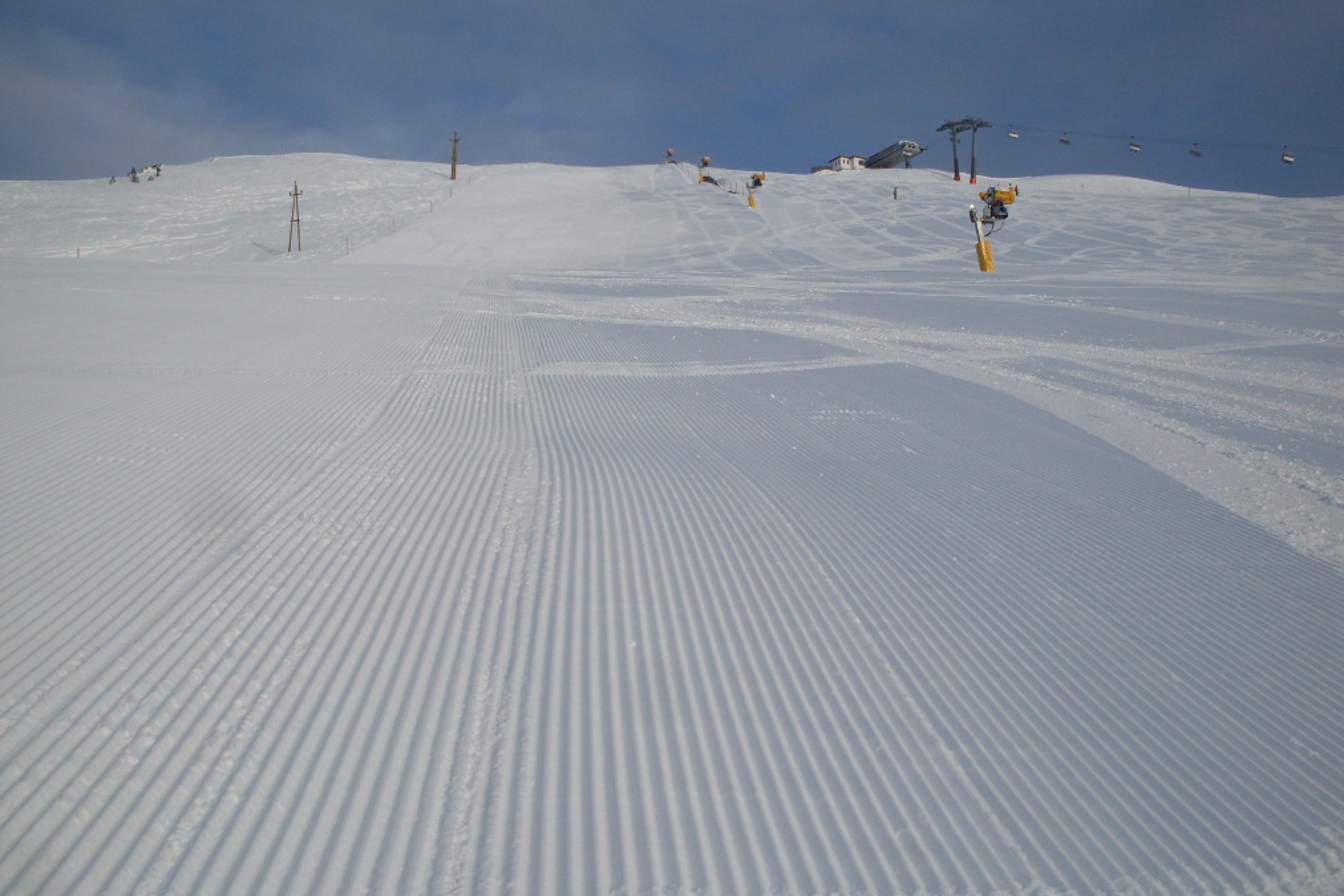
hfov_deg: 48.5
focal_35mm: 40
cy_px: 491
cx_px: 672
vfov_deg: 33.4
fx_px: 1493
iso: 80
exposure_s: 1/350
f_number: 8.4
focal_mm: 6.3
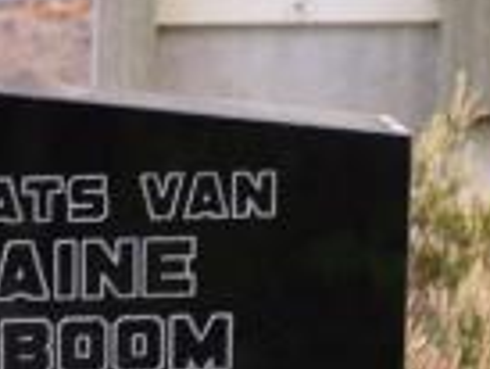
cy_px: 450
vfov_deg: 7.8
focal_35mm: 188
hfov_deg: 10.3
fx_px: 2664
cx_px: -168
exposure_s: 1/30
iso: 200
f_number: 4.5
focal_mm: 44.4
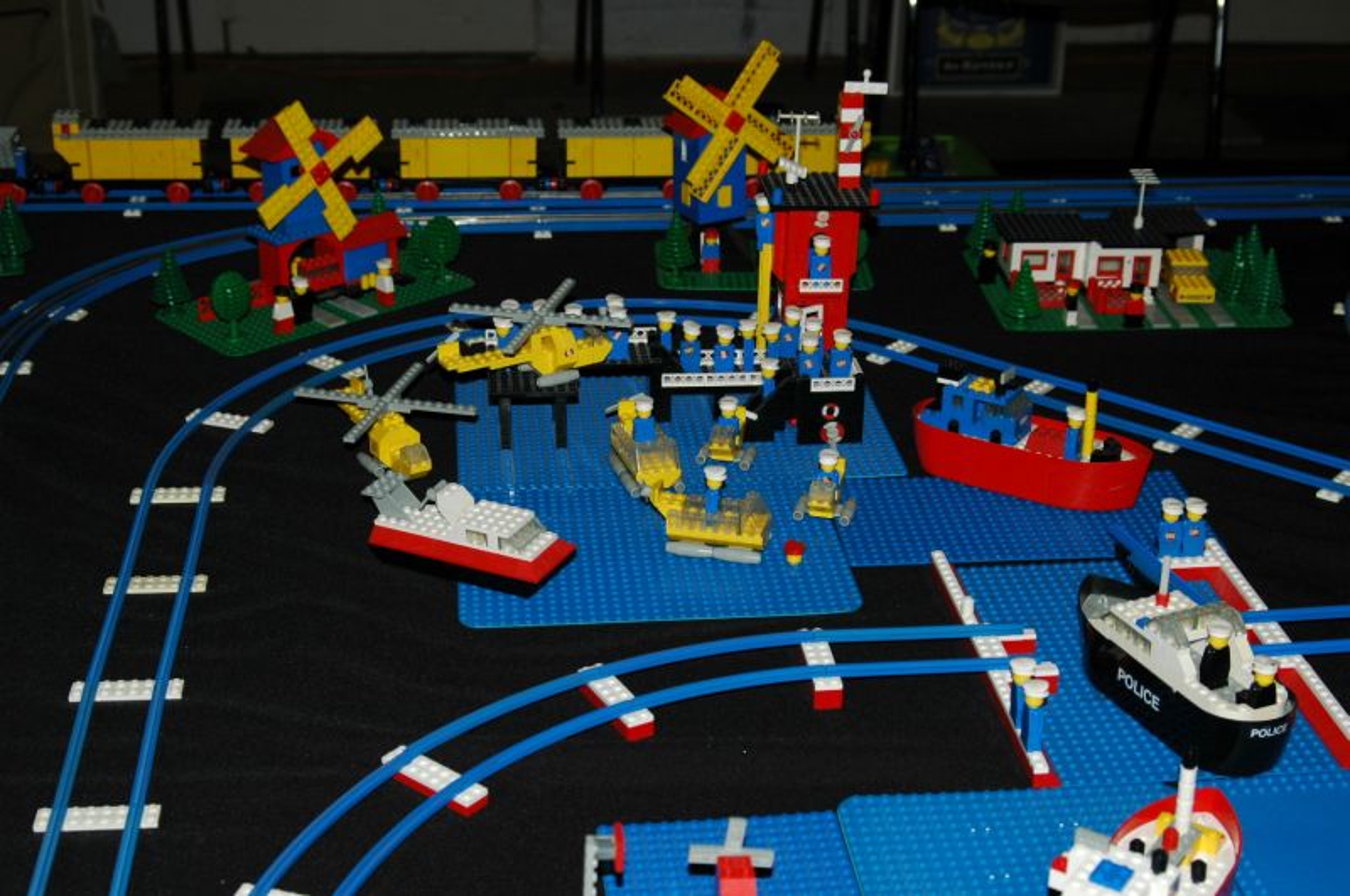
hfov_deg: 35.1
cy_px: 448
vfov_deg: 23.7
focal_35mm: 57
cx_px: 675
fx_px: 2134
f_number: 5.6
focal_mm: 38
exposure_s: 1/125
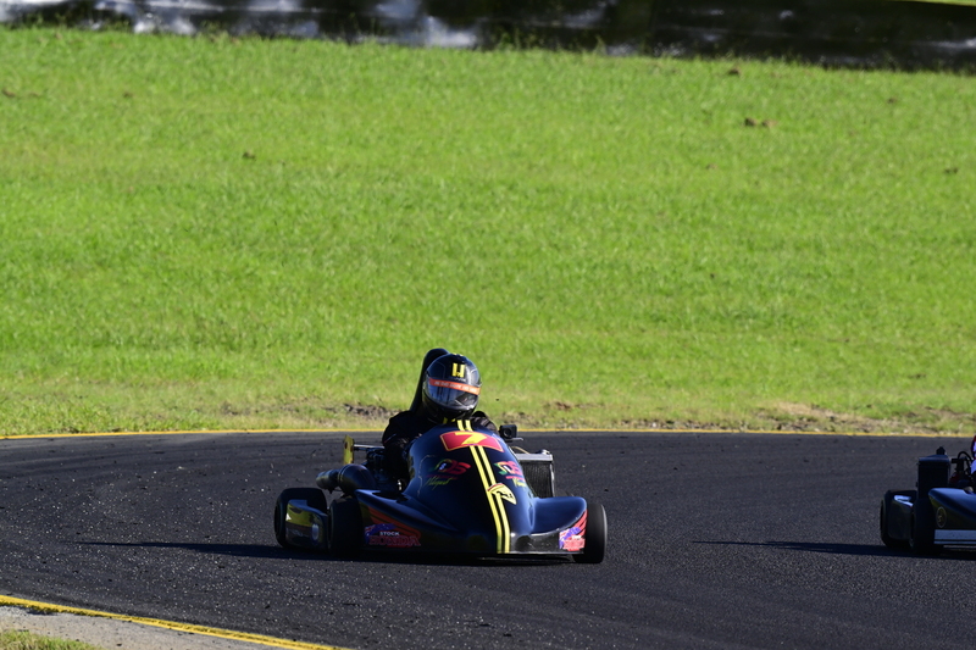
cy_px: 325
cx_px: 488
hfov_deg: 4.6
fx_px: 12197
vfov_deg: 3.1
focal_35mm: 450
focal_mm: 450
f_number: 11
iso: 640
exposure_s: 1/640
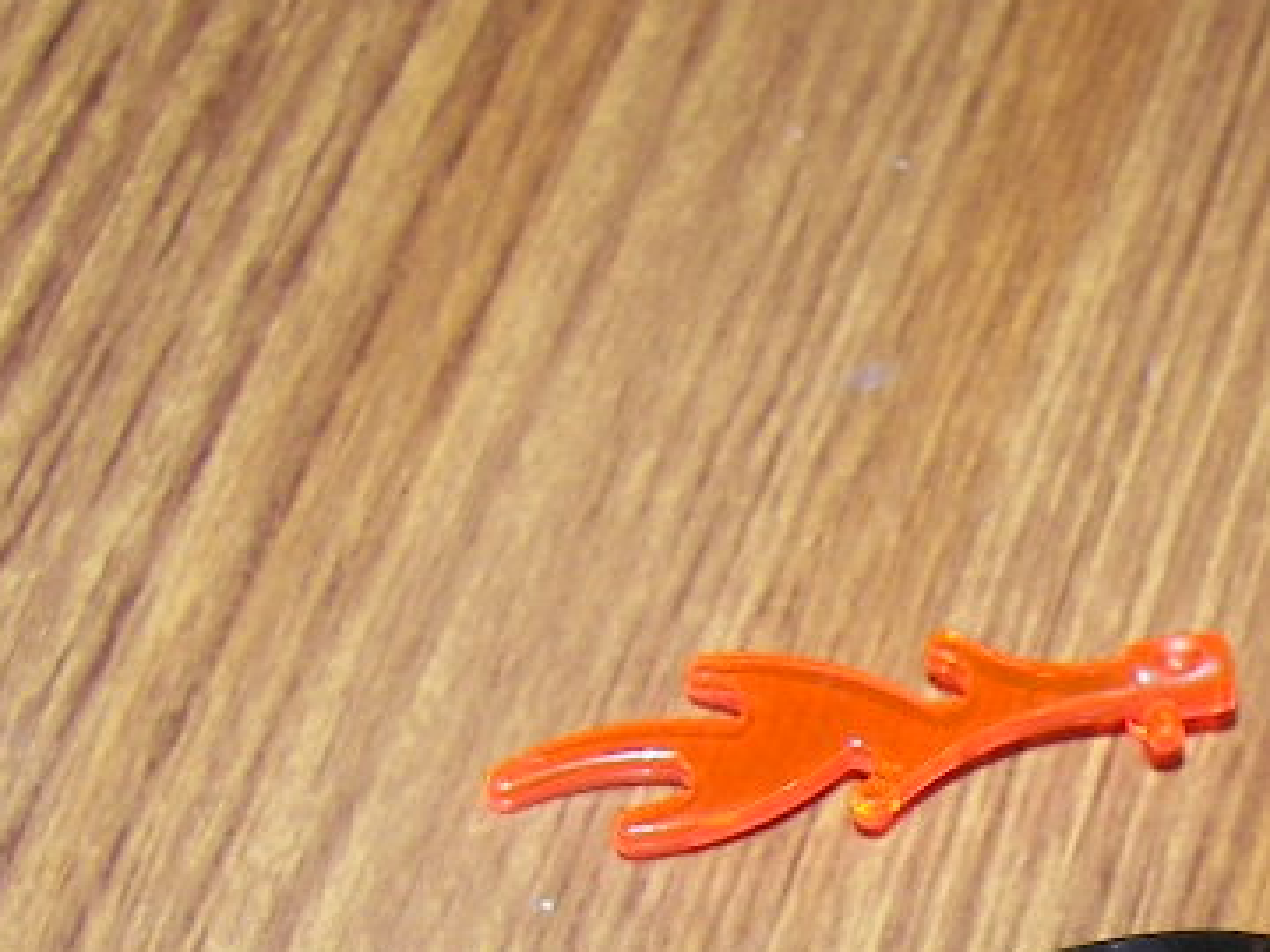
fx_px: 4696
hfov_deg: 14.9
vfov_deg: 11.1
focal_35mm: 128
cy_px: 1424
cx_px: 1545
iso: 100
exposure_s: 1/30
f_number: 2.8
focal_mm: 6
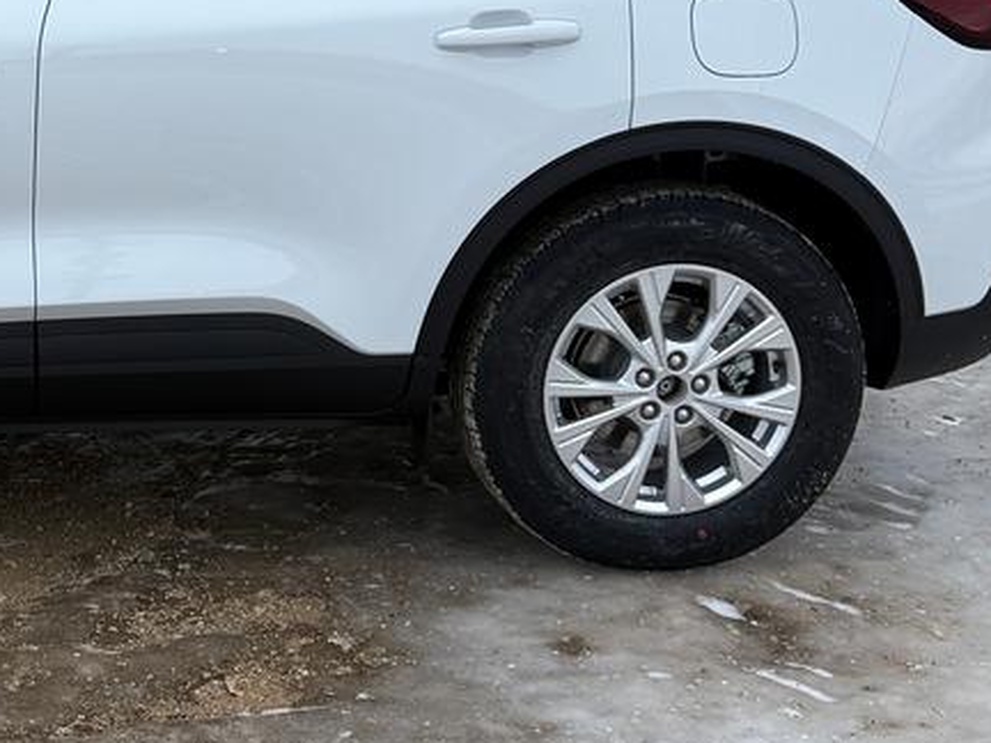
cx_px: -48
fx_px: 2204
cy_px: 170
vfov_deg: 19.0
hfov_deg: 24.0
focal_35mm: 77
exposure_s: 1/920
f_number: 1.6
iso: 50
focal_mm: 5.96
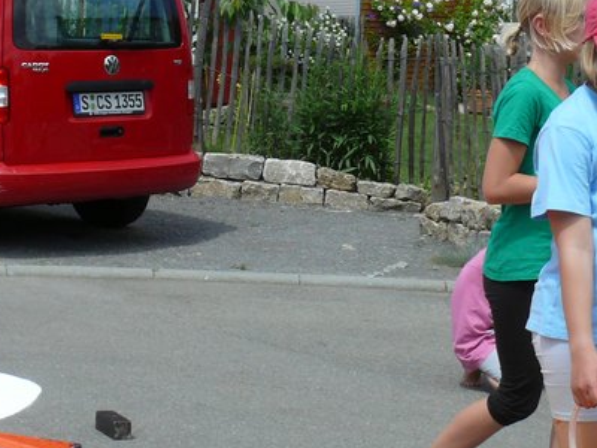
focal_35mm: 105
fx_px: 1811
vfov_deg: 14.1
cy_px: 220
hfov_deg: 18.7
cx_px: 246
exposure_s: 1/400
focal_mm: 8.5
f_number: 5.6
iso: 100
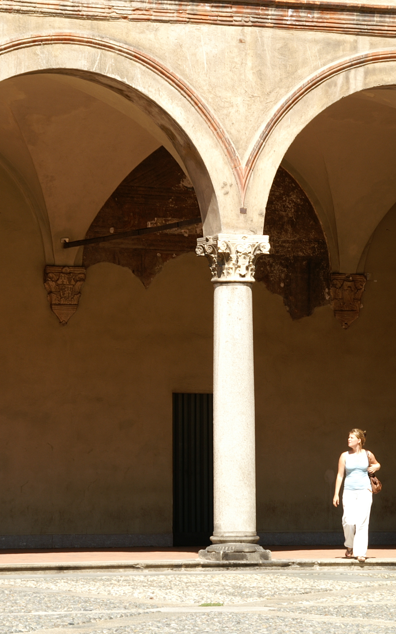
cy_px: 317
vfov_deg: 13.0
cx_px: 203
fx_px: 2780
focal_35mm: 161
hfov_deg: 8.1
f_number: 8
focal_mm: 70
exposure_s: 1/125
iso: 100
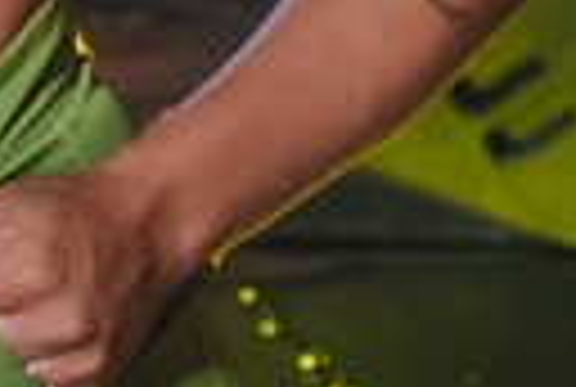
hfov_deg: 6.7
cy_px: -405
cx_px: -110
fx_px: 4857
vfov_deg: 4.5
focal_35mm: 303
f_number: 2.8
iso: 2500
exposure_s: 1/200
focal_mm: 35
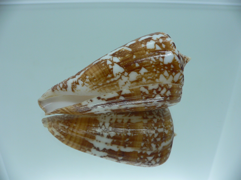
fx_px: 244
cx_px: 120
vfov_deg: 40.7
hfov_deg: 52.6
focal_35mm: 35
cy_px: 90
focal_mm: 4.6
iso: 80
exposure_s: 1/60
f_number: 2.8
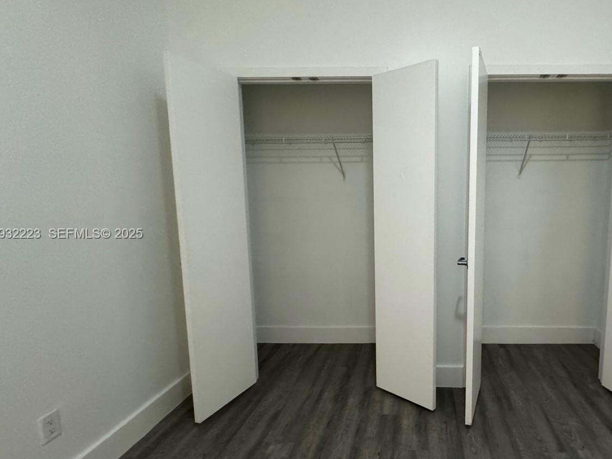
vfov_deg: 66.0
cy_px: 234
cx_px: 410
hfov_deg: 79.0
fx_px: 354
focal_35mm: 20
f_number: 2.2
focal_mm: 2.22
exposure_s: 1/60
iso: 640
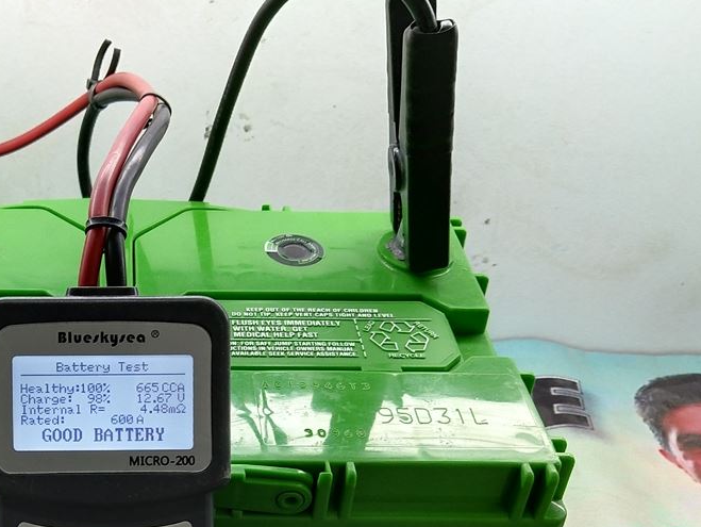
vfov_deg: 26.0
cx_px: 105
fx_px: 1114
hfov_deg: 33.5
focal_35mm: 55
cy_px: 440
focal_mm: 3.95
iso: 65
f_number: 1.8
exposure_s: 1/100
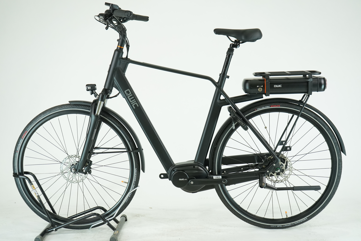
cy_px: 120
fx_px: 531
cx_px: 180
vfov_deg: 25.5
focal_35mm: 53
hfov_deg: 37.5
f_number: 5.6
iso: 1600
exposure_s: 1/200
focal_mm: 53
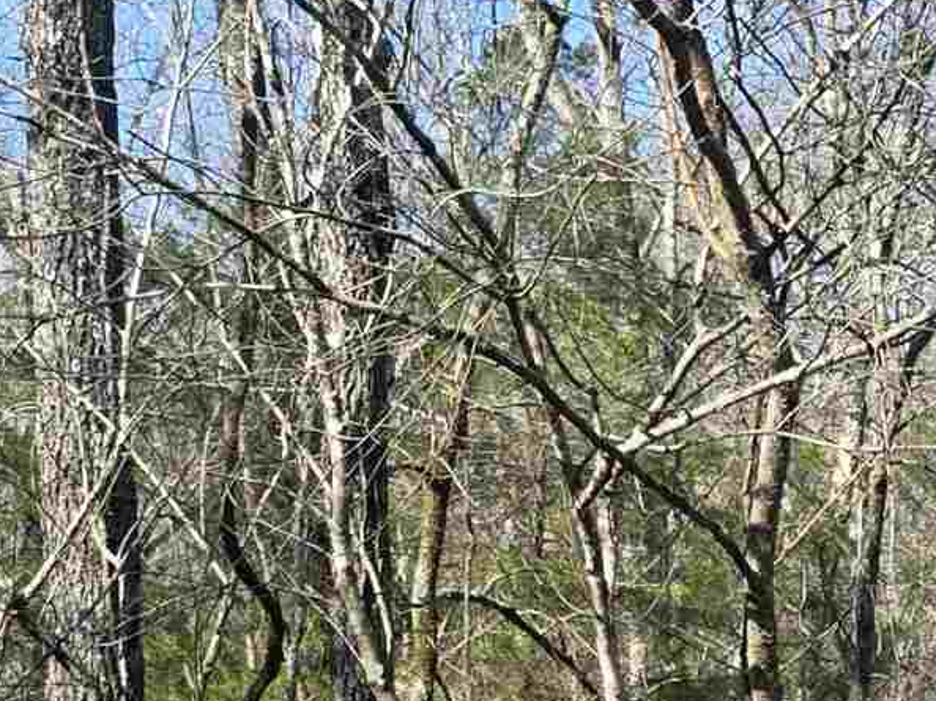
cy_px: 811
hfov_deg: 16.5
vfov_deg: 12.2
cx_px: 622
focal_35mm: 119
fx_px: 3216
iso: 80
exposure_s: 1/2038
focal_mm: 6.3
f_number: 1.7
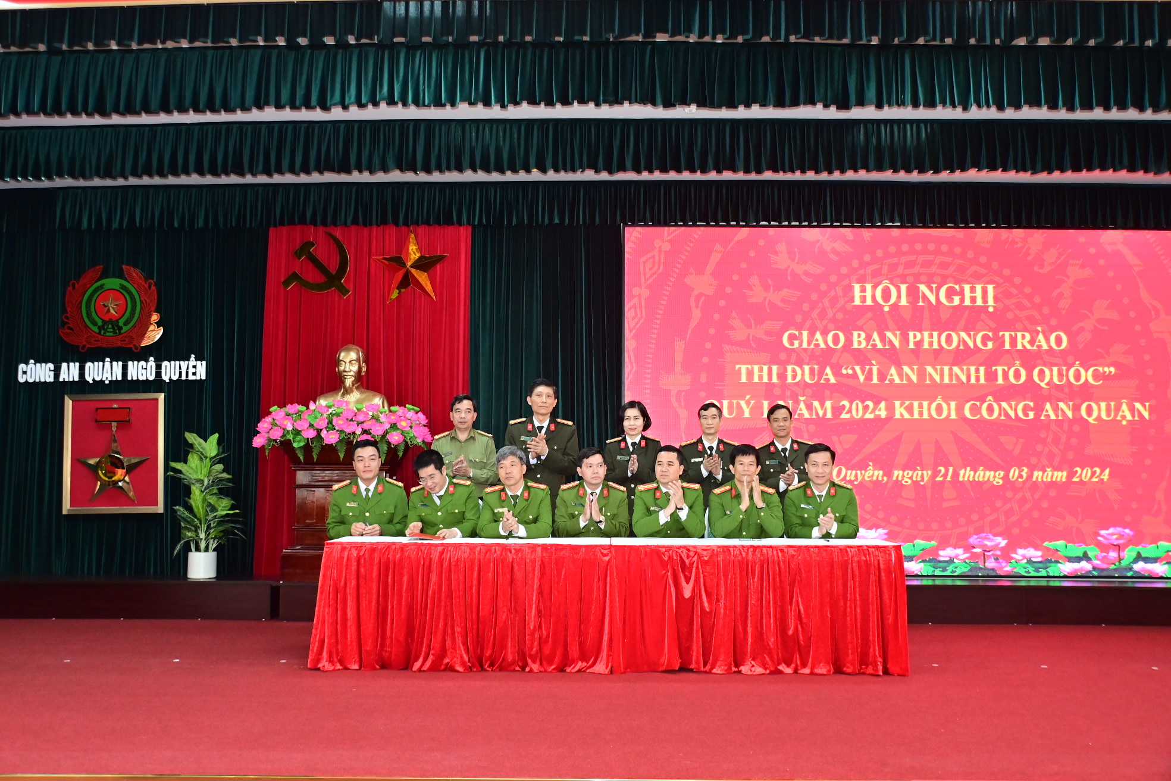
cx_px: 586
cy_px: 390
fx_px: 1106
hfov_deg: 55.8
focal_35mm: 34
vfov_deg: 38.9
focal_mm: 23
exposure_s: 1/200
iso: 2000
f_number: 3.8
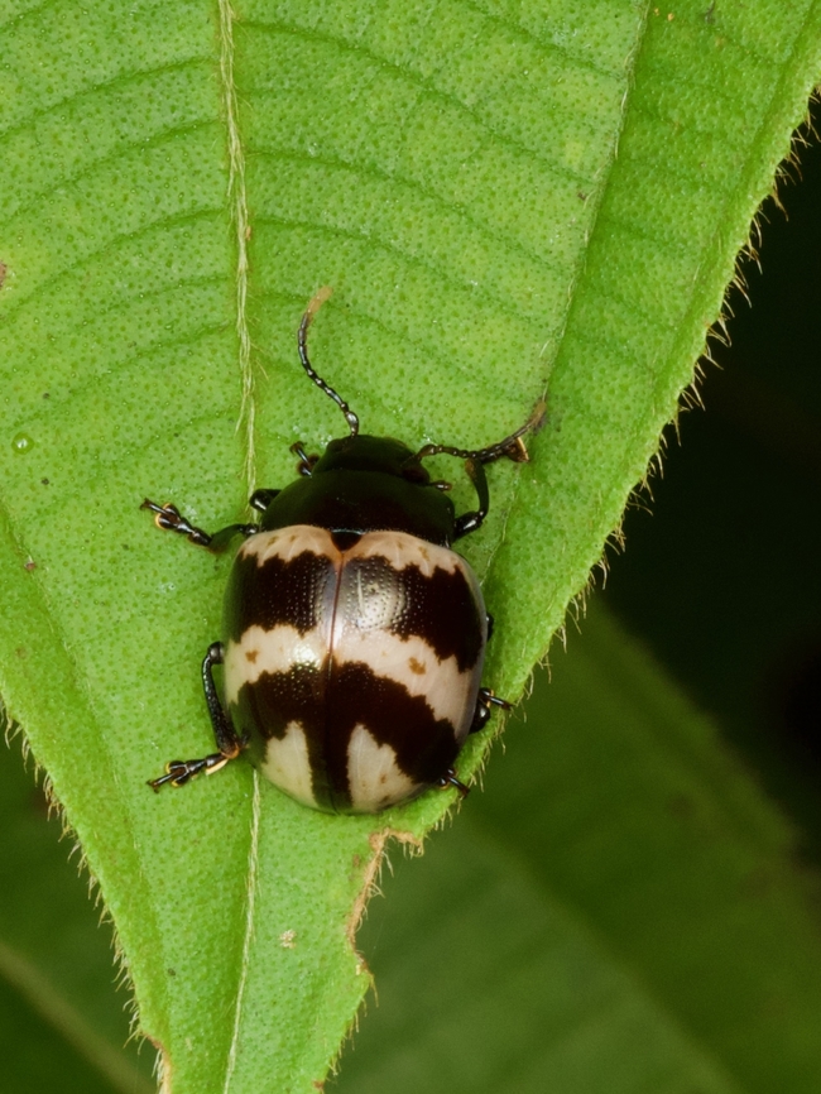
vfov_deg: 16.4
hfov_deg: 12.4
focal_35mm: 120
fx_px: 3793
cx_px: 410
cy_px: 547
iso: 800
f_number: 16
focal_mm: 60
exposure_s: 1/60
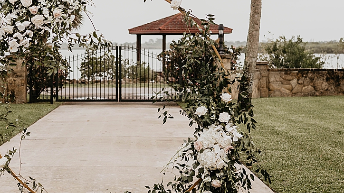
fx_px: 739
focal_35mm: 81
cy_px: 10
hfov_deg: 26.1
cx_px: 120
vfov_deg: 14.7
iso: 200
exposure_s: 1/640
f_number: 2.2
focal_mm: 35
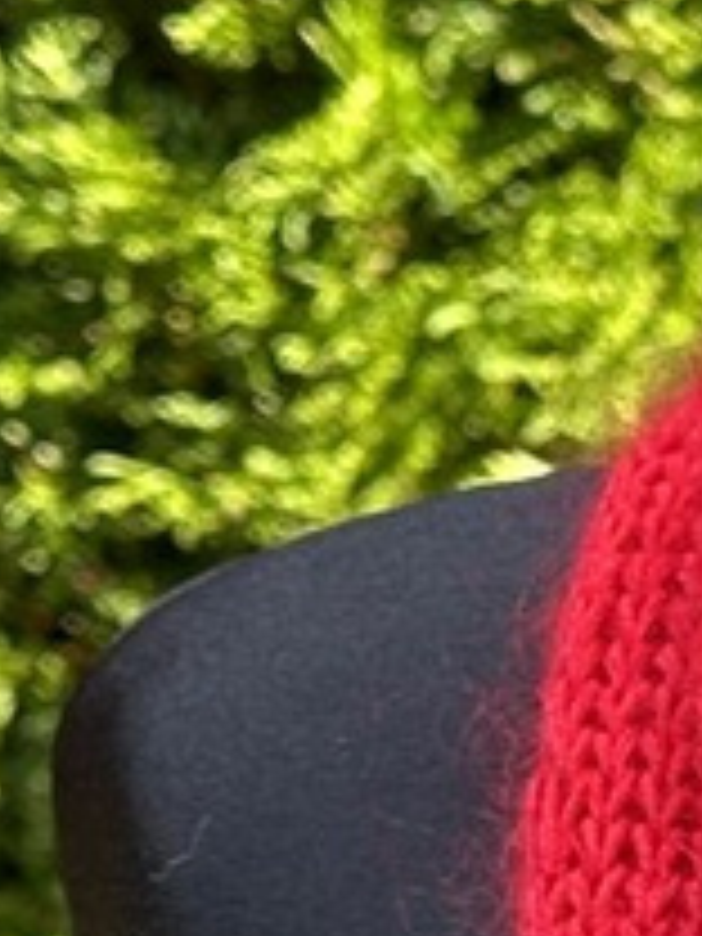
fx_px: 7490
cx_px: 1701
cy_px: 1616
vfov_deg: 7.0
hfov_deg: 5.2
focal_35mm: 277
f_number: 1.78
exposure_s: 1/172
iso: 80
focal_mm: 6.86
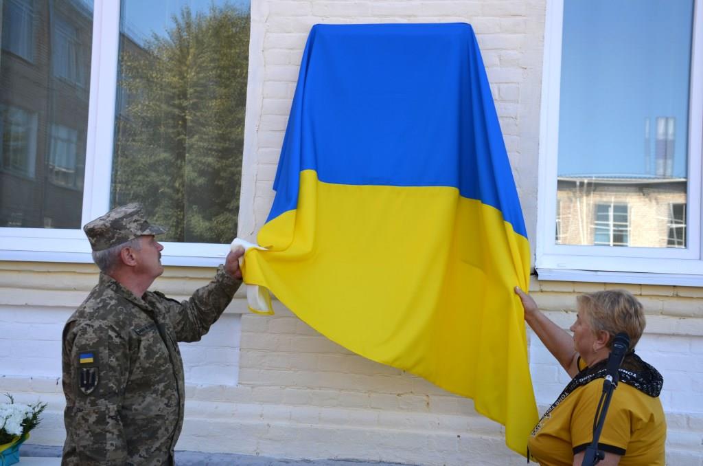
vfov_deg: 26.4
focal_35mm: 51
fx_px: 994
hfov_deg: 39.0
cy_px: 233
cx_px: 352
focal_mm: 34
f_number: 6.3
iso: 100
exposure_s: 1/160
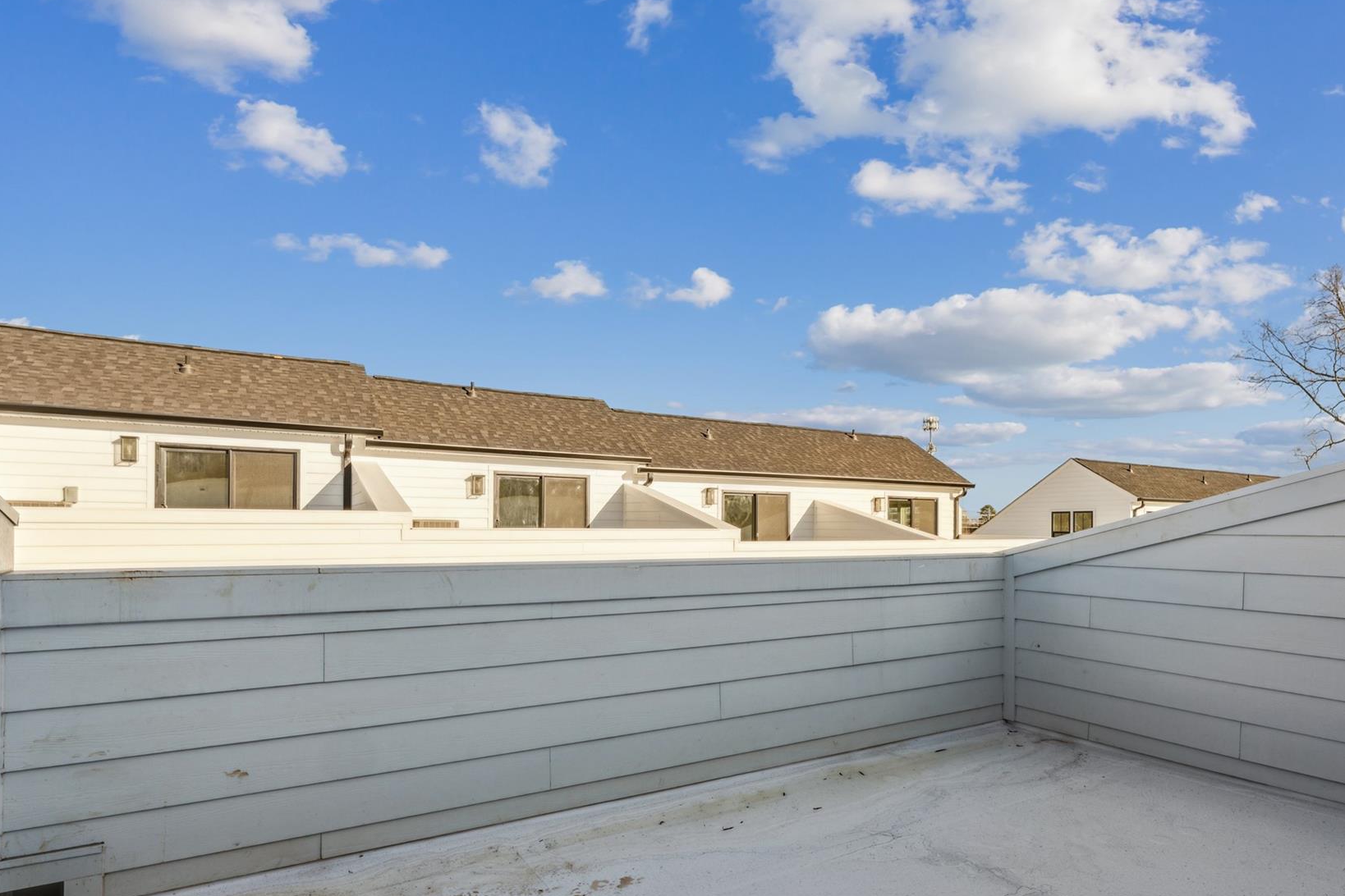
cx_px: 785
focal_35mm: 20
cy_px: 526
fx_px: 757
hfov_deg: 82.6
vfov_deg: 60.9
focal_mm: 16.2
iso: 100
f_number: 11
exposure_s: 1/125
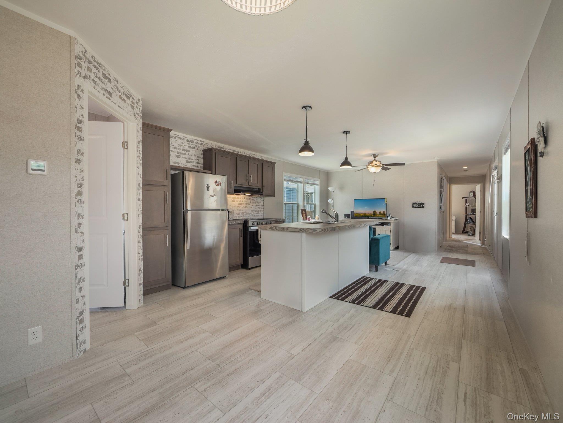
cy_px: 212
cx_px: 282
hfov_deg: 102.1
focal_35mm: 14
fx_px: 228
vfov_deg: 85.7
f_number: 2.8
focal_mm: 7
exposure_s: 1/60
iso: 800
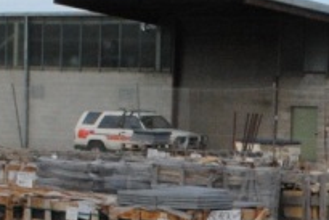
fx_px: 1509
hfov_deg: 12.3
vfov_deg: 8.2
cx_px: 310
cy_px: 293
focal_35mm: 165
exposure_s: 1/200
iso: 800
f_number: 22
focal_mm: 22
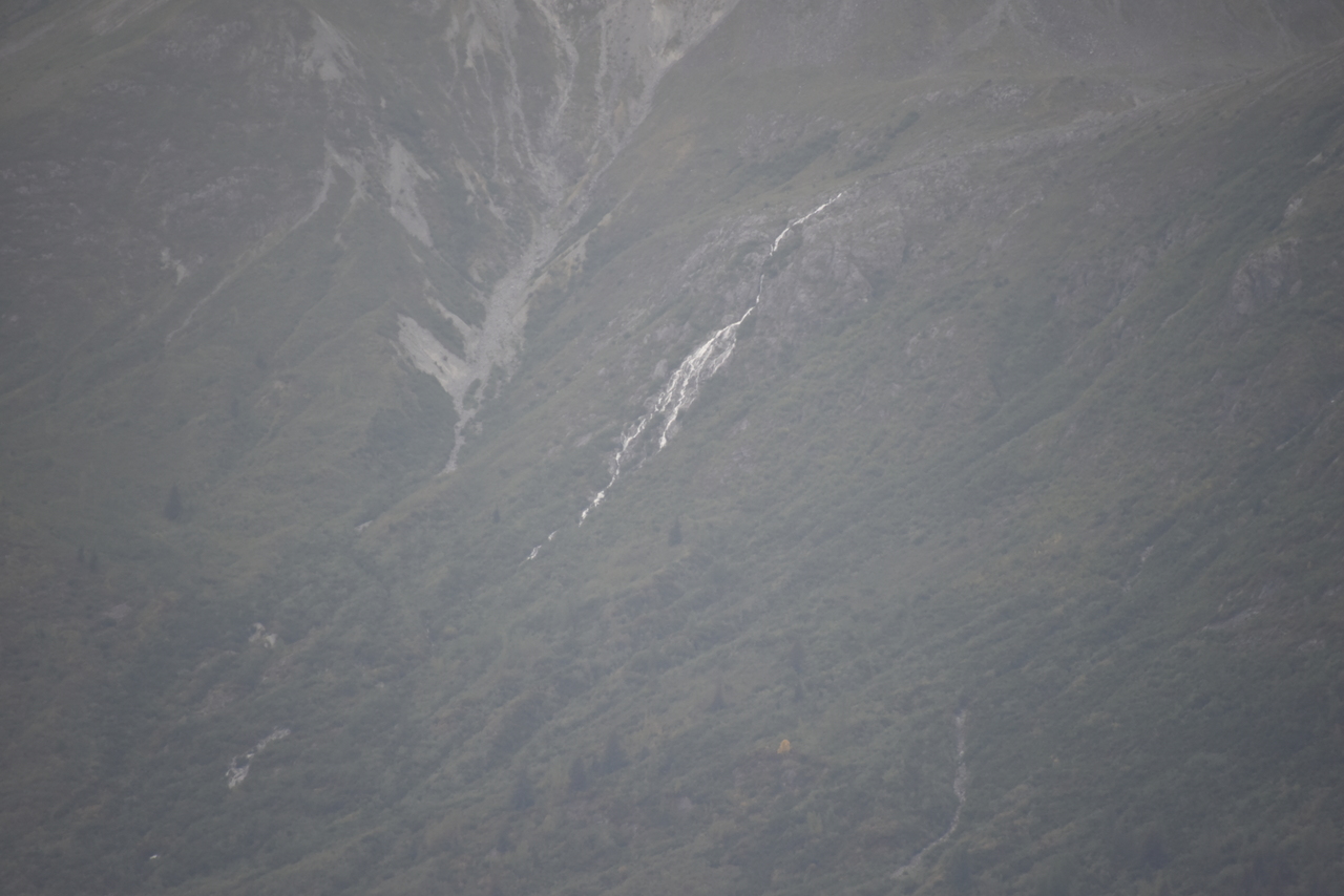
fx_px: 11202
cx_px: 672
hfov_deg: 6.9
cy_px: 448
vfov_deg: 4.6
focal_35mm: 300
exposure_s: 1/640
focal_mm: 300
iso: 1100
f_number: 5.6
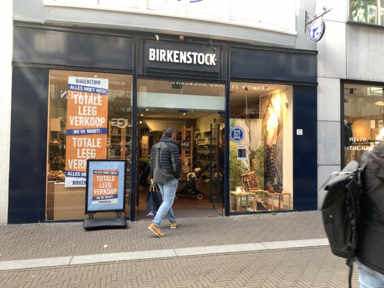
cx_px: 192
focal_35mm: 26
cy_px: 144
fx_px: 288
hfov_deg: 67.3
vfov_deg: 53.1
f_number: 1.8
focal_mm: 4.25
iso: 40
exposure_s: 1/122
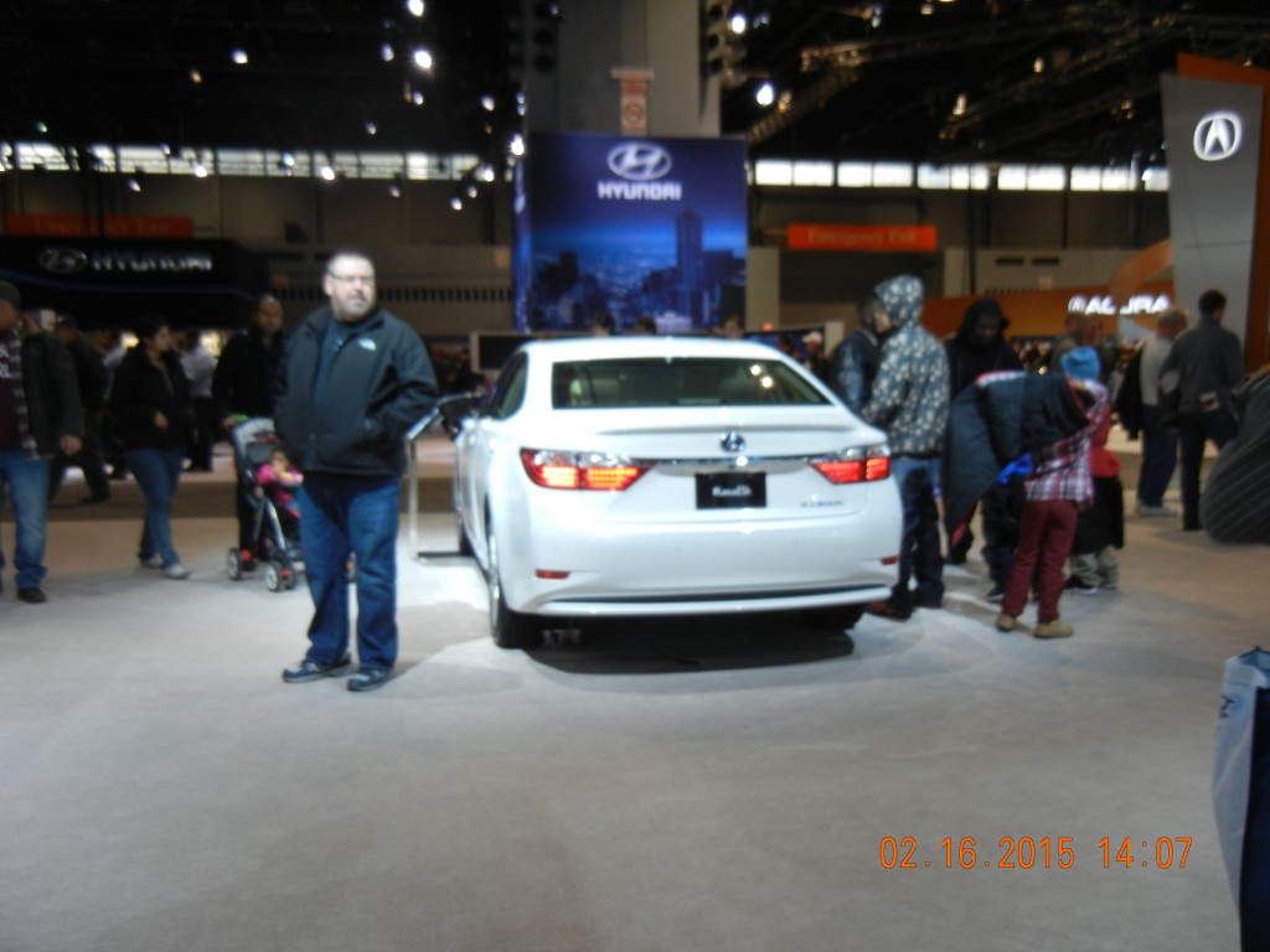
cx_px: 635
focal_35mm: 34
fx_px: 1247
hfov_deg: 54.0
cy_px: 476
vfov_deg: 41.8
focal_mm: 6.2
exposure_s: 1/60
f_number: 3.6
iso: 170
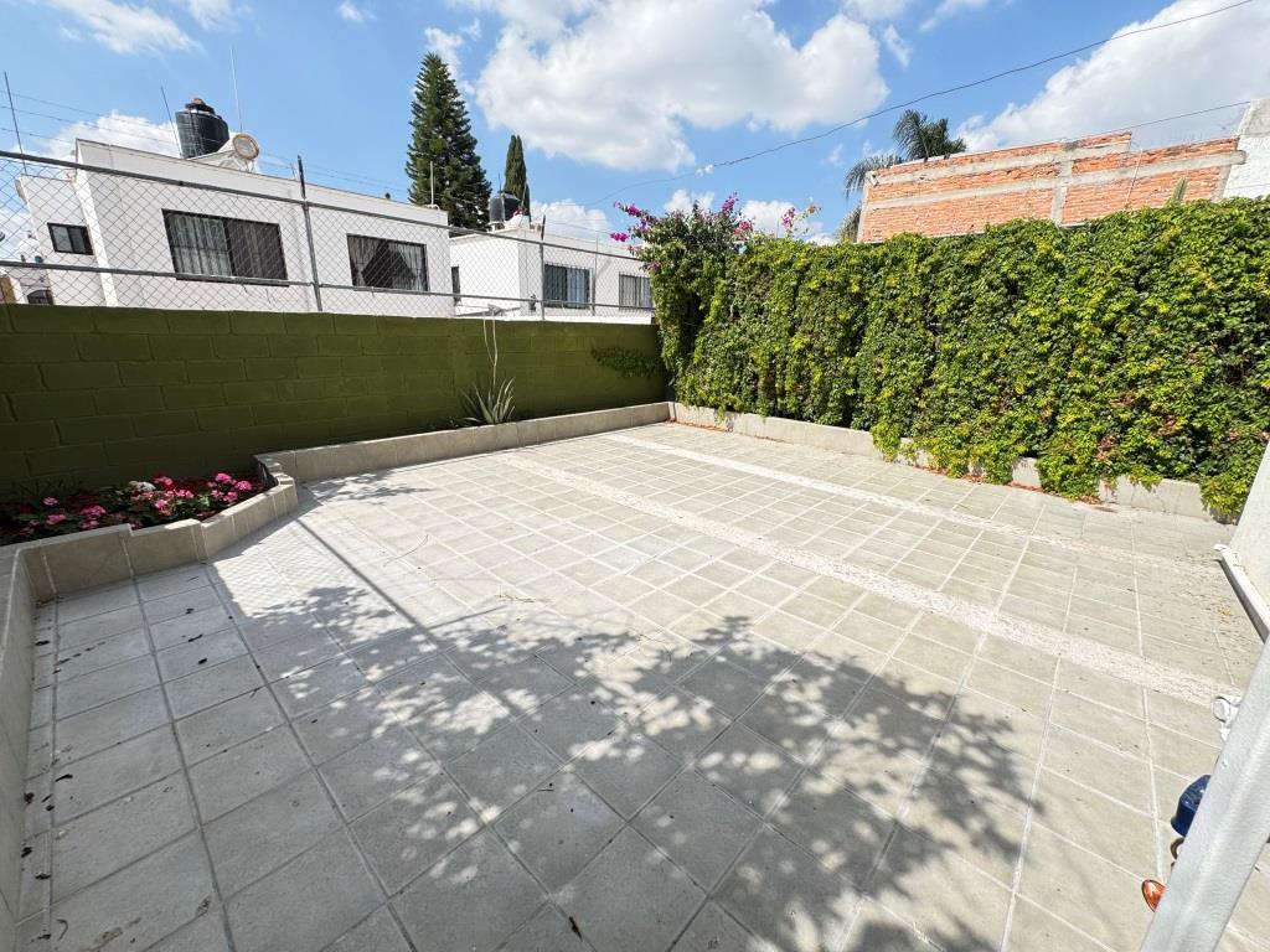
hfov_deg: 102.1
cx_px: 635
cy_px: 476
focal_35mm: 14
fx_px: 514
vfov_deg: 85.7
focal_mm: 2.22
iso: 50
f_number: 2.2
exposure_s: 1/1299
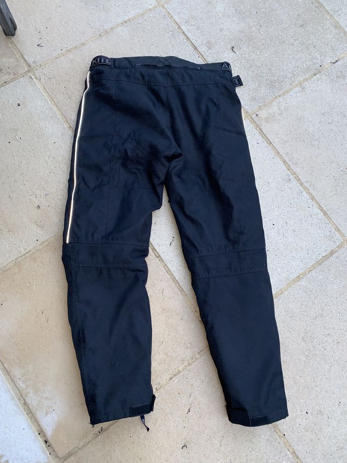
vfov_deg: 67.3
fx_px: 348
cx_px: 174
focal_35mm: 26
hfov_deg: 53.1
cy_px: 232
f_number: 1.8
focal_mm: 4.25
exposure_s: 1/93
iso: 40
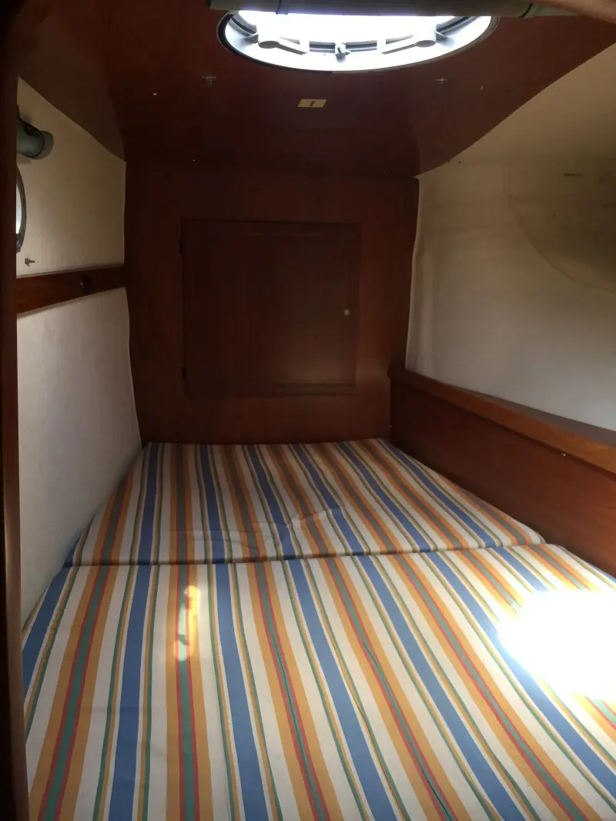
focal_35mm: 29
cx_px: 308
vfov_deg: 61.6
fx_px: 688
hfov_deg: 48.2
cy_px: 410
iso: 50
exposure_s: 1/30
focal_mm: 4.15
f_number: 2.2
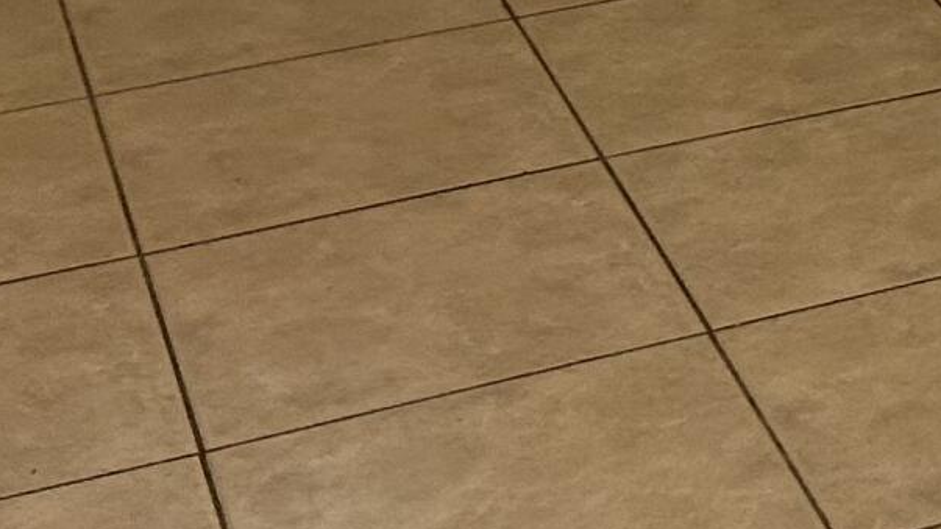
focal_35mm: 141
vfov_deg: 7.5
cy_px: -1103
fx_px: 3518
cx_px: 1801
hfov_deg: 13.4
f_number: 1.5
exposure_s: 1/120
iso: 100
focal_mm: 5.7
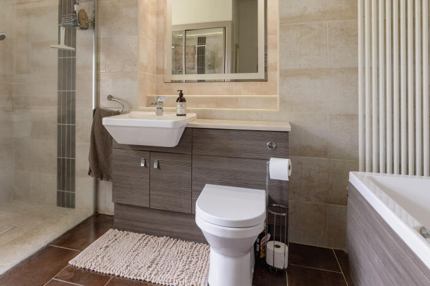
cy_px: 90
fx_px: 298
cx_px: 166
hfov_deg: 70.6
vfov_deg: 50.1
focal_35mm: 25
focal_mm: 17
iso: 400
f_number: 8
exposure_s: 1/8
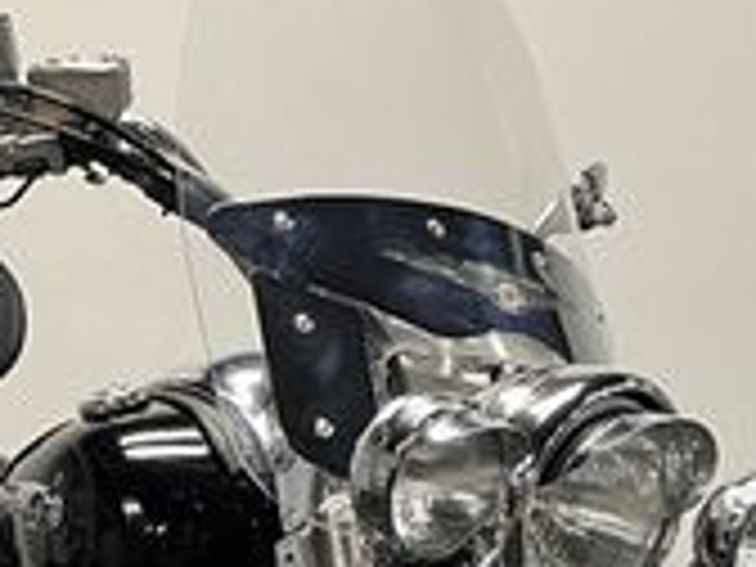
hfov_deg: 19.7
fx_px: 2162
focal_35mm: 99
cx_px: 212
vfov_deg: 14.2
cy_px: 801
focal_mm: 5.1
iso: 125
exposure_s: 1/50
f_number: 1.6
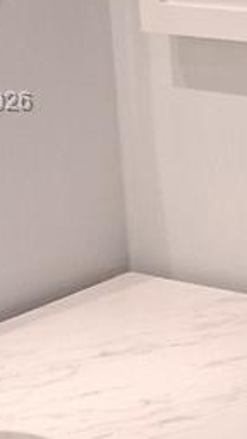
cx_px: 485
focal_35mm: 133
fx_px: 1549
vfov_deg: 16.1
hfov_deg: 8.7
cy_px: 103
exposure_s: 1/120
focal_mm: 3.98
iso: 250
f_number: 1.8
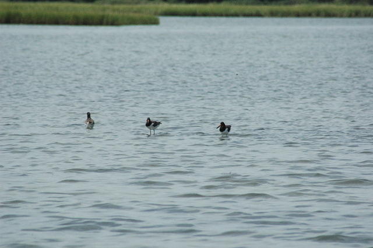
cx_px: 186
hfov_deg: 4.6
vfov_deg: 3.0
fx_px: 4657
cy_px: 124
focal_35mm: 450
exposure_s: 1/5000
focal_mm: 300
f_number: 9
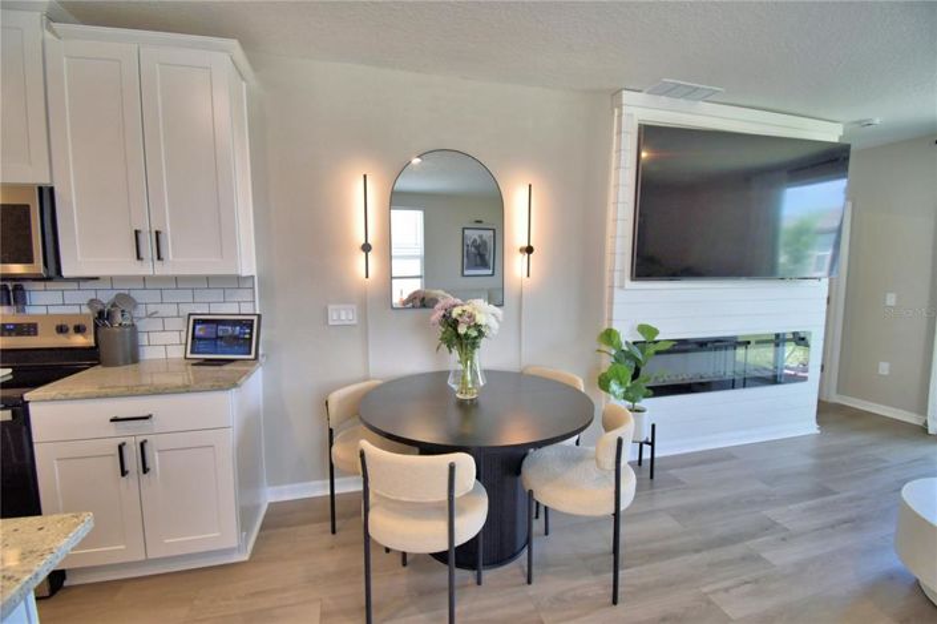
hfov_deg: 100.4
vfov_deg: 77.2
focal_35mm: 15
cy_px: 312
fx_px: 390
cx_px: 468
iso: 400
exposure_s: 1/100
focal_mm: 10
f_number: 4.5
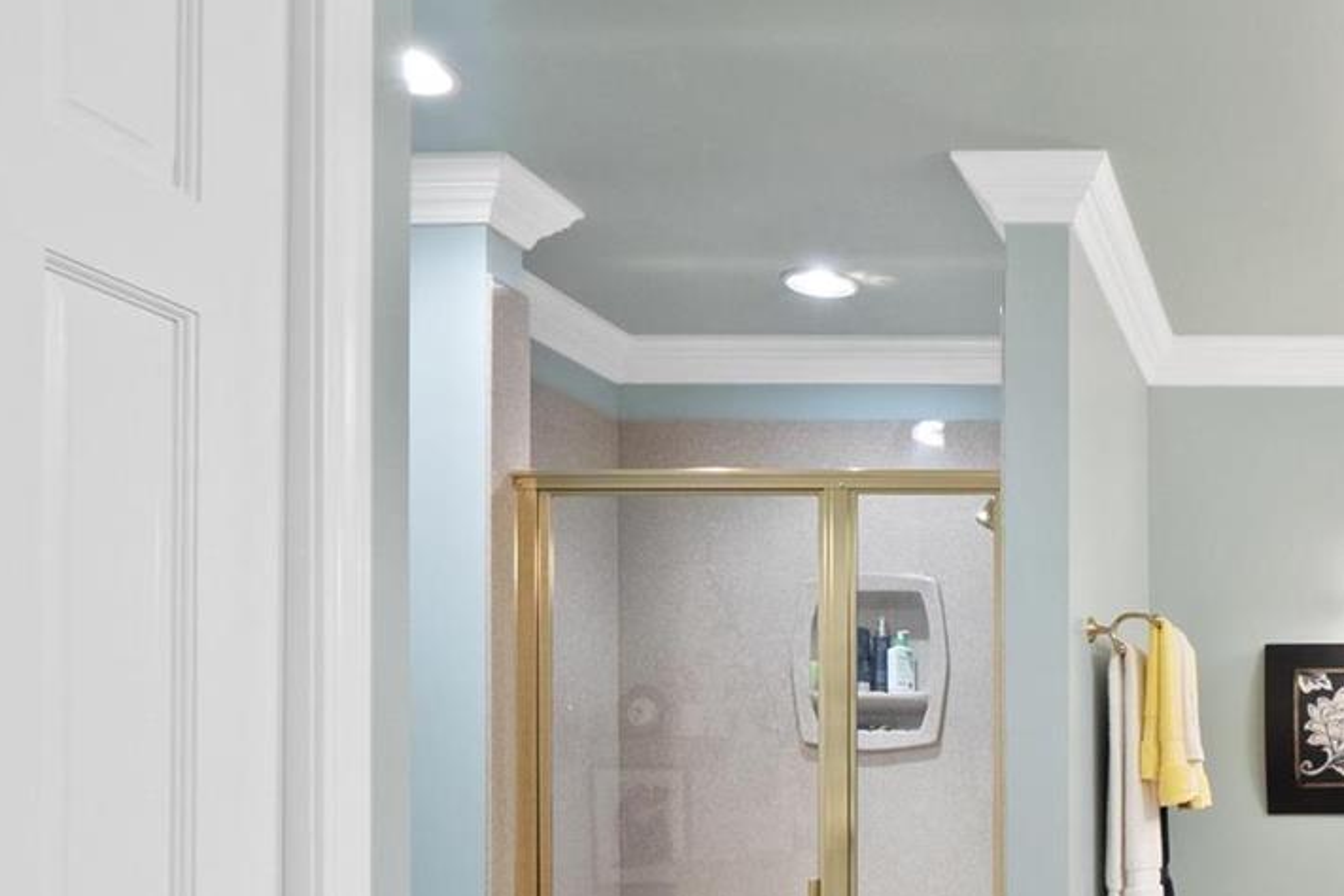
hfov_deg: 44.1
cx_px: 1384
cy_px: 796
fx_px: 1344
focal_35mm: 36
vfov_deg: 34.9
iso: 400
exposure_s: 1/2.5
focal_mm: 8
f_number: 8
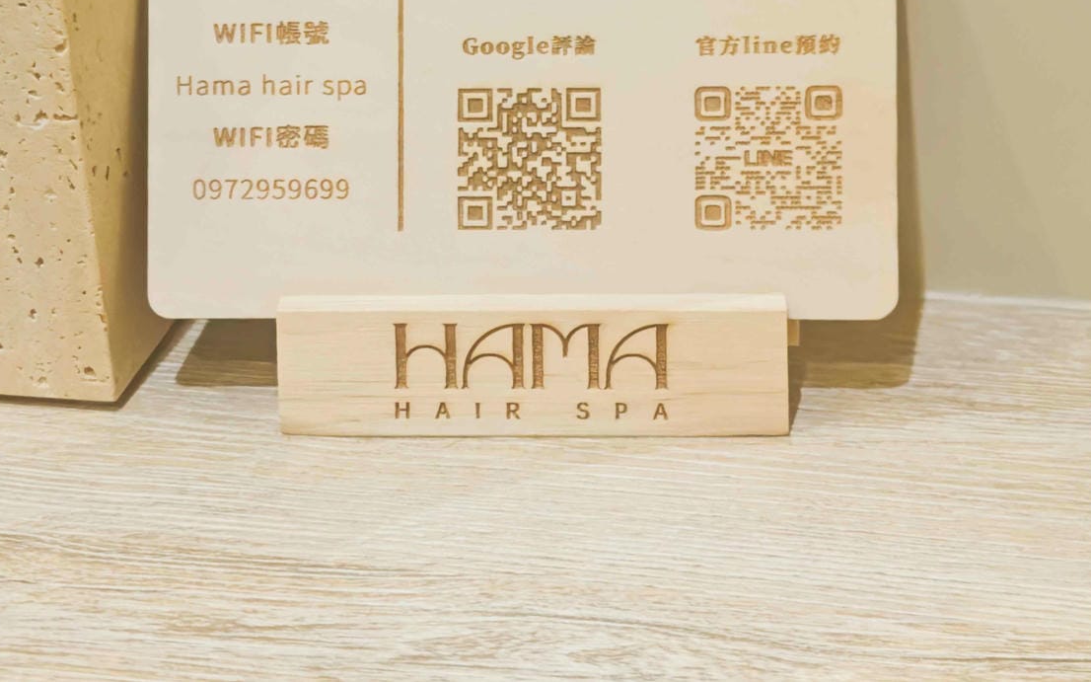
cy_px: 239
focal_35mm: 69
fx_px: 2051
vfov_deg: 18.8
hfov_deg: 29.8
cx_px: 513
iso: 2500
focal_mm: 8.72
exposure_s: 1/600
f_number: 2
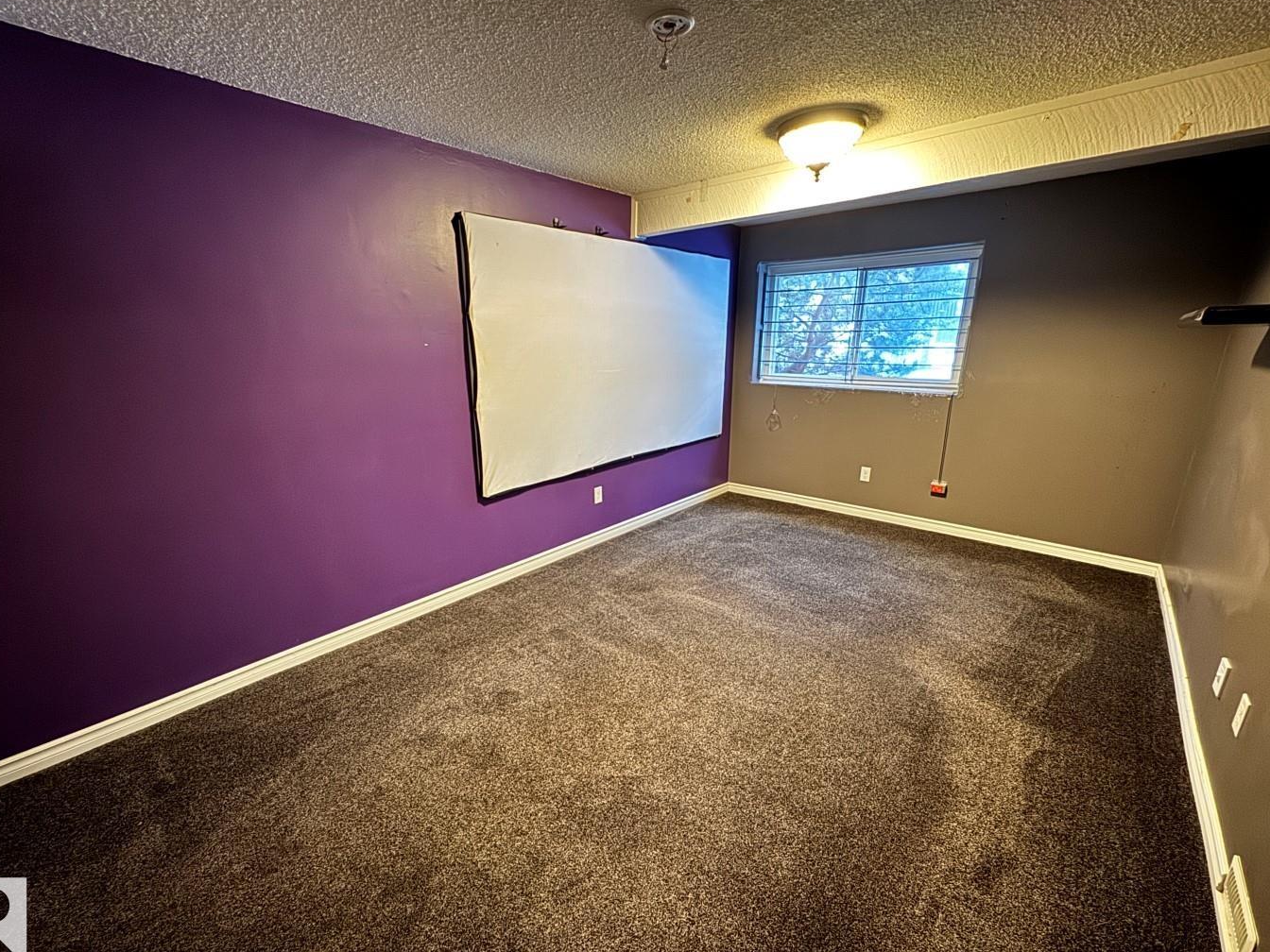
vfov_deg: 81.7
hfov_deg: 98.1
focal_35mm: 15
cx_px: 612
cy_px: 496
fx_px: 550
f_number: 2.2
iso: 1600
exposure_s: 1/12
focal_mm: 2.22
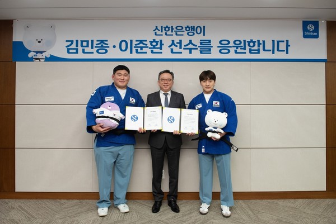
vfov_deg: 53.2
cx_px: 168
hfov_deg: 73.7
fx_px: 224
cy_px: 112
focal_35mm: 24
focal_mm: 24
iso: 2000
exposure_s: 1/320
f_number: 5
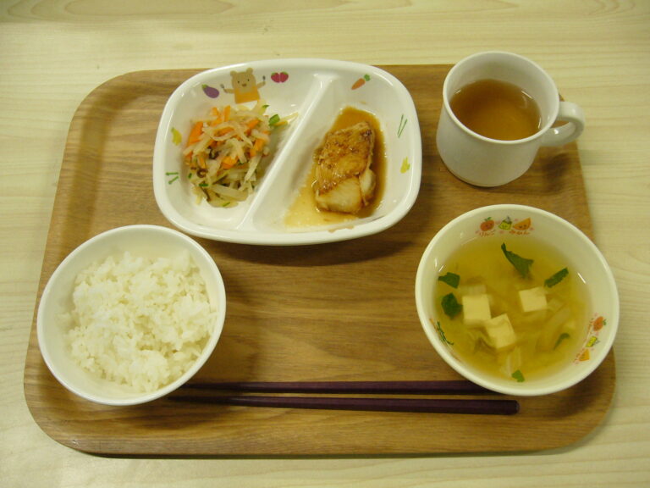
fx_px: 657
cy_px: 244
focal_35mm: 35
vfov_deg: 40.7
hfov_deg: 52.6
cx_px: 325
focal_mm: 5.8
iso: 200
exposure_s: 1/60
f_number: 2.8
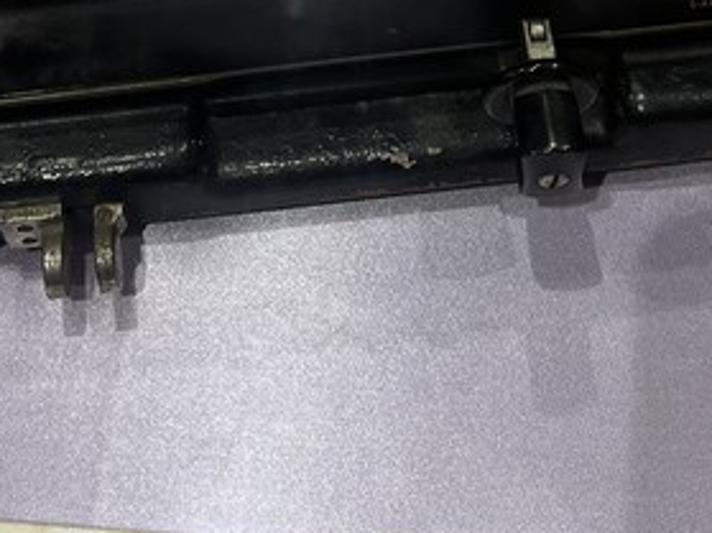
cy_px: -175
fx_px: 1727
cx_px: 380
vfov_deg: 16.5
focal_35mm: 84
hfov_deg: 23.3
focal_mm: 5.1
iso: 125
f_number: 1.6
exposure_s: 1/120
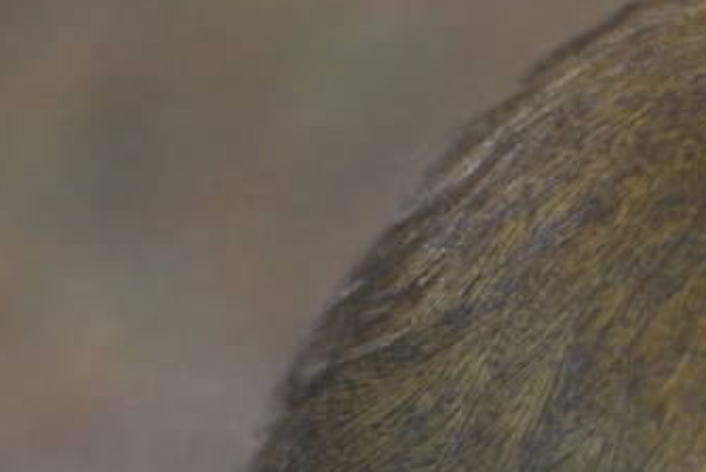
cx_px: 765
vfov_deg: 0.6
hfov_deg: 1.0
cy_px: 260
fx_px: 42219
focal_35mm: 2151
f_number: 5.6
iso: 200
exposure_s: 1/60
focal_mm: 300
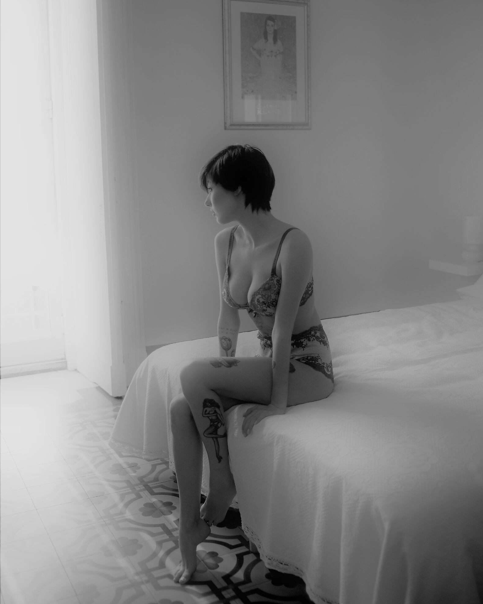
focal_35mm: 40
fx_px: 715
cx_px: 244
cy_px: 269
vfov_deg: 45.7
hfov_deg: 37.3
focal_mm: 35
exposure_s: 1/400
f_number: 3.3
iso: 640
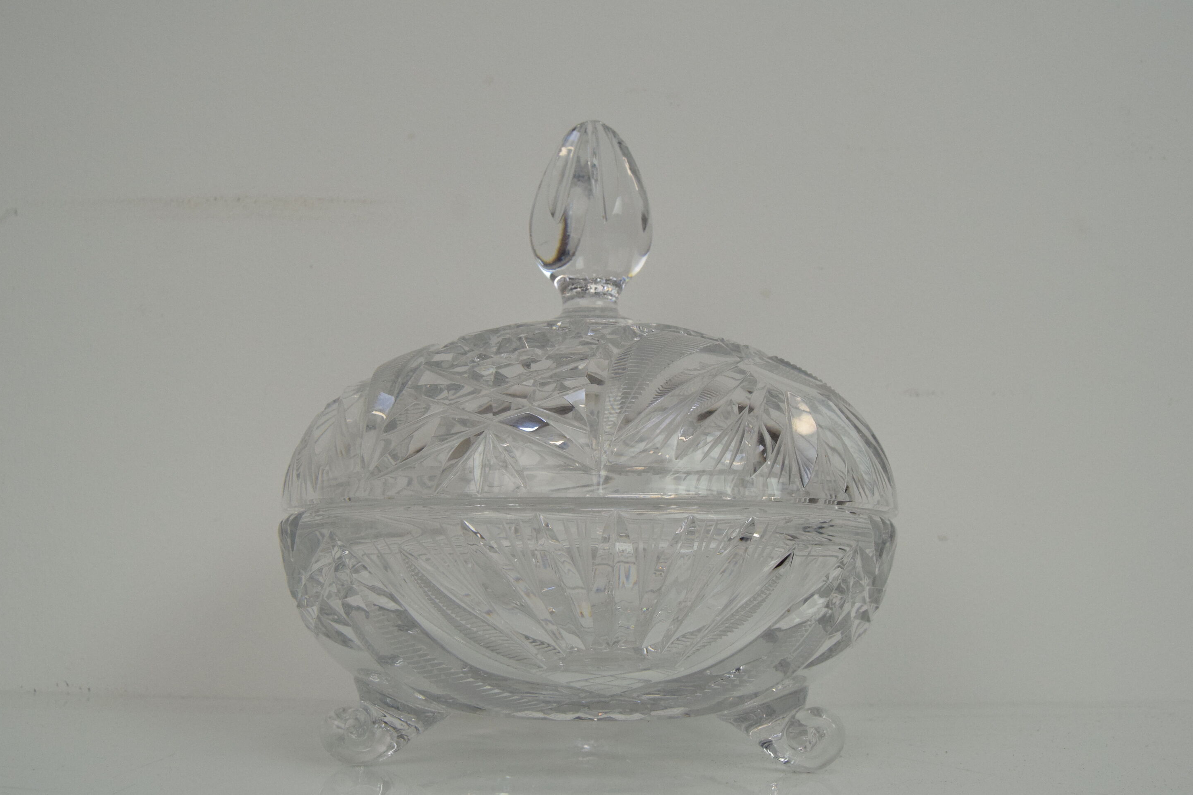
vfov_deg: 42.3
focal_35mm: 31
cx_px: 591
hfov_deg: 60.3
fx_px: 1027
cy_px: 407
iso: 1600
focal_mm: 20
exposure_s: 1/400
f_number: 10
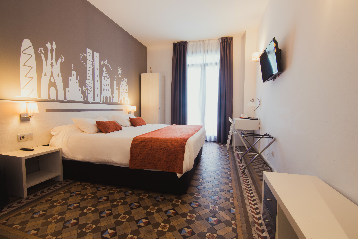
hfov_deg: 96.7
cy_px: 120
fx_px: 159
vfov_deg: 73.8
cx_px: 179
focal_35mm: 16
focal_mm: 16
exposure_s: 3
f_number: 22
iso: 100
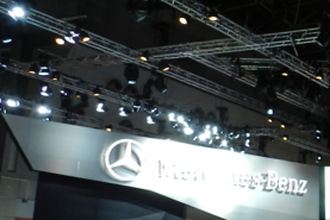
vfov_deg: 19.7
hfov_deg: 24.9
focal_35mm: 69
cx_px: 443
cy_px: 152
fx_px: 633
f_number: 3.4
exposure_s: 1/50
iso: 160
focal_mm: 4
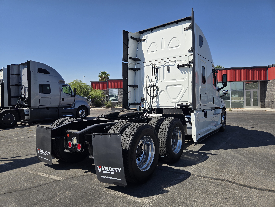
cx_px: 138
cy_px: 104
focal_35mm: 23
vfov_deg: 58.9
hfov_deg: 73.9
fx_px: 183
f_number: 1.8
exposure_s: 1/2151
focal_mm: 5.4
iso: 25
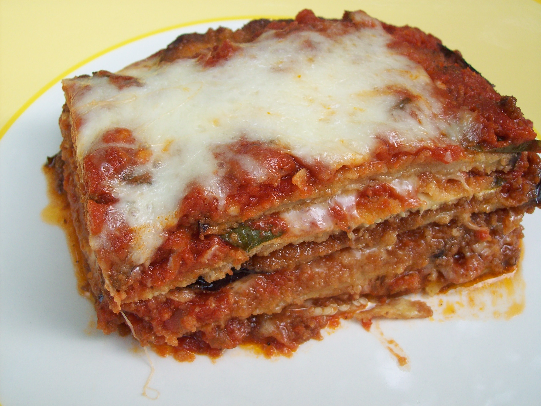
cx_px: 270
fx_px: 703
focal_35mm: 45
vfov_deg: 32.2
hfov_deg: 42.1
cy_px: 203
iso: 80
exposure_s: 1/172
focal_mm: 7.6
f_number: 3
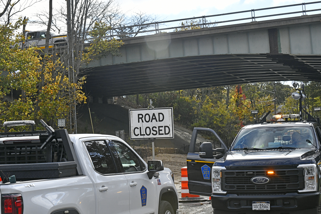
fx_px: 713
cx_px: 160
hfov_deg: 25.4
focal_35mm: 80
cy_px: 107
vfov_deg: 17.1
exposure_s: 1/1000
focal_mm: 80
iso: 1600
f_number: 16
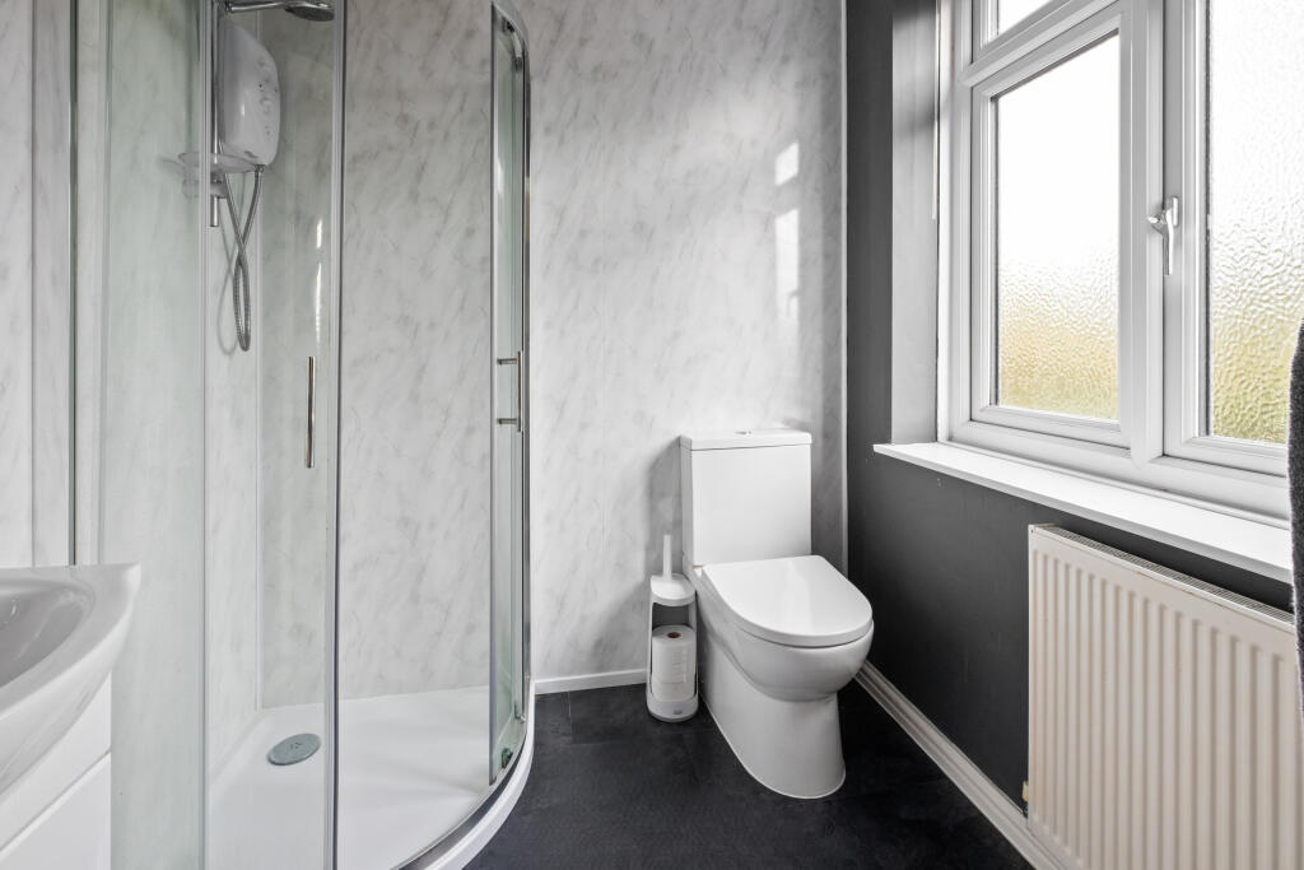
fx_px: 543
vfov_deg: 77.3
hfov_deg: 100.4
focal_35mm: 15
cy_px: 435
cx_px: 652
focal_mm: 10
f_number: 8
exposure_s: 1/15
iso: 1000
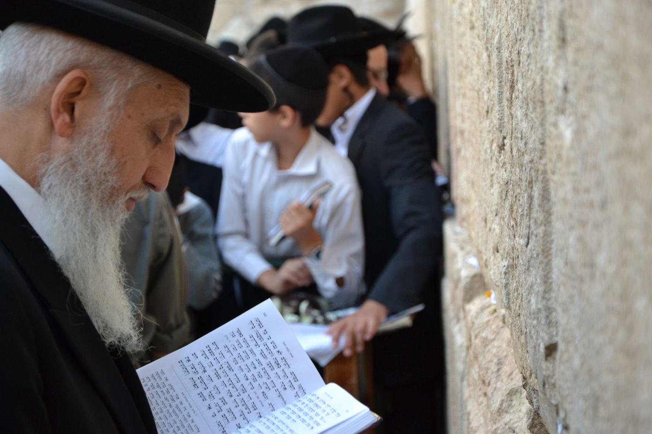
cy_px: 217
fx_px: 2037
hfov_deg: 18.2
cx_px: 326
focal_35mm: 112
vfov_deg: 12.2
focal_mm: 75
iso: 720
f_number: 5.3
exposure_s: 1/60
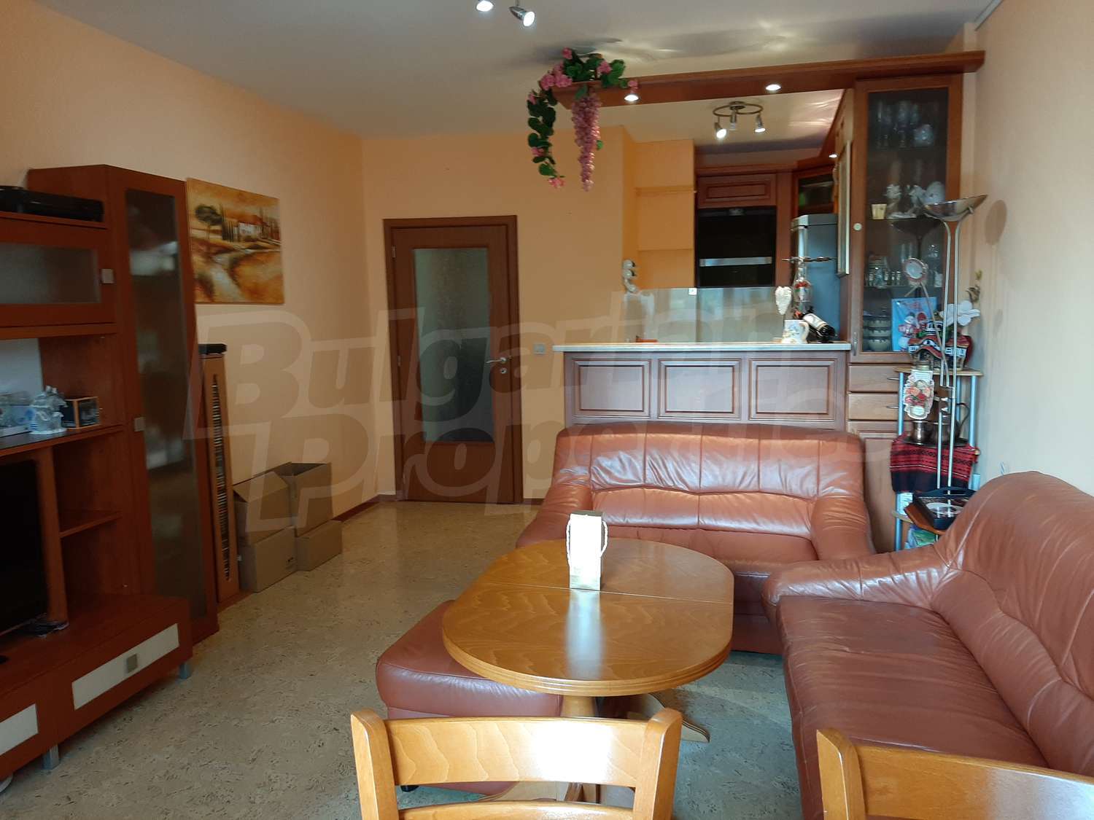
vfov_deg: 53.1
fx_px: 822
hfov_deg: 67.3
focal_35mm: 26
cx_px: 547
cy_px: 410
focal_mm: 3.93
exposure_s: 1/50
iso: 100
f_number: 1.7
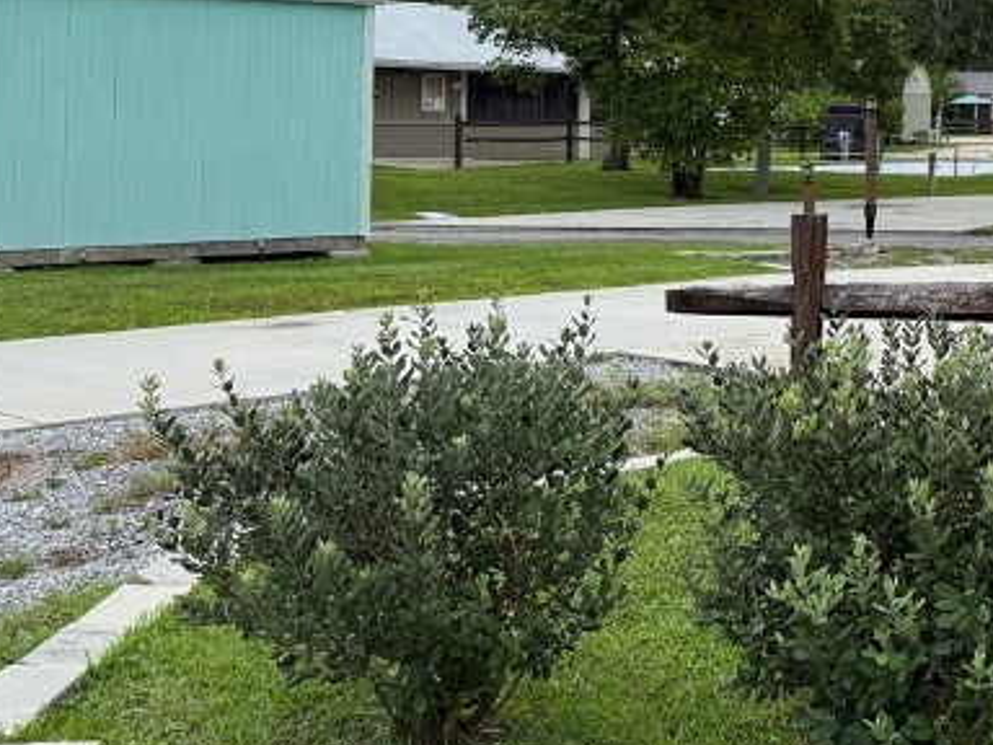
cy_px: 119
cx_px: 1140
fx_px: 1836
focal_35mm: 64
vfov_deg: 22.5
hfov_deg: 27.3
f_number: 1.78
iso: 100
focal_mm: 6.76
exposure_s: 1/3021
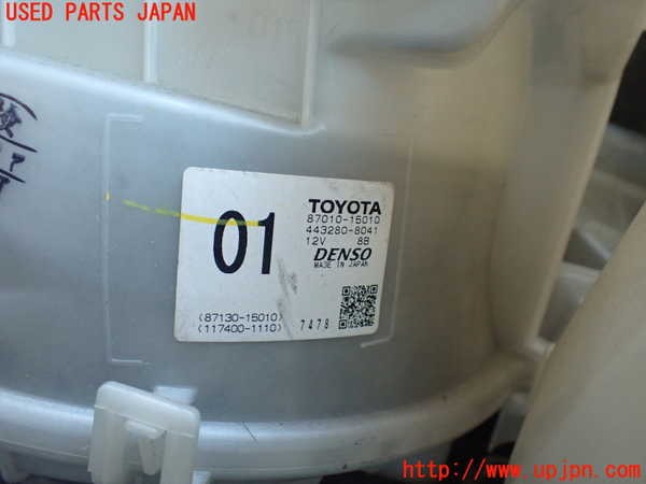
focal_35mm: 30
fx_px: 560
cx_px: 323
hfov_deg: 60.0
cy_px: 242
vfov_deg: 46.8
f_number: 2.3
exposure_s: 1/80
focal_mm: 5.4
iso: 800
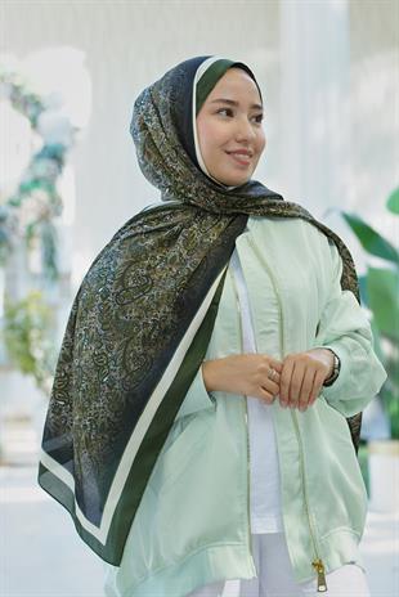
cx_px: 200
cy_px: 298
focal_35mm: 100
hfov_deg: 13.7
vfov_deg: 20.4
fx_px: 1660
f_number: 5
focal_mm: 100
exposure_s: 1/125
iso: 500
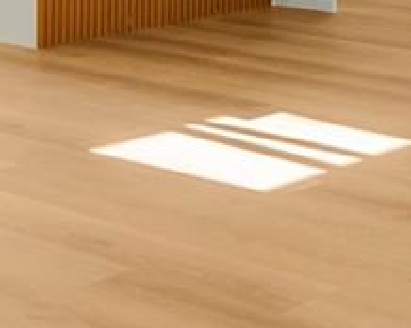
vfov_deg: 11.3
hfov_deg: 15.1
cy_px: -310
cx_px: -60
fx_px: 1507
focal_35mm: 124
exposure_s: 1/60
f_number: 2.8
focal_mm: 12
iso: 100
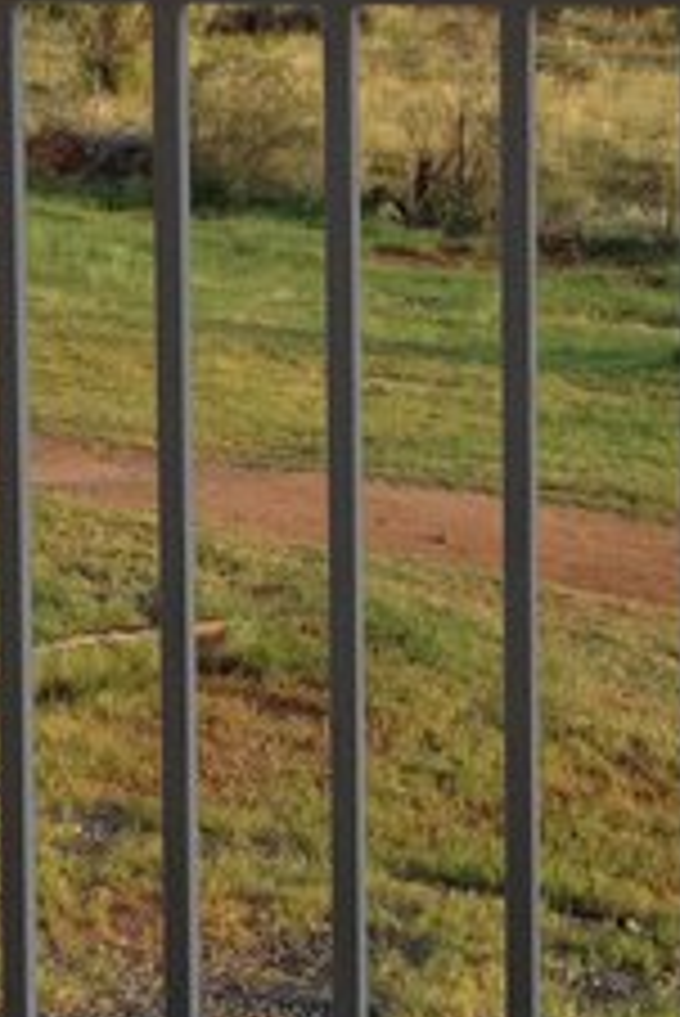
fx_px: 3649
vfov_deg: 15.7
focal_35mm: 129
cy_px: 130
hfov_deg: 10.6
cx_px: 441
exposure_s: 1/233
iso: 64
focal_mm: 4.28
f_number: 2.4
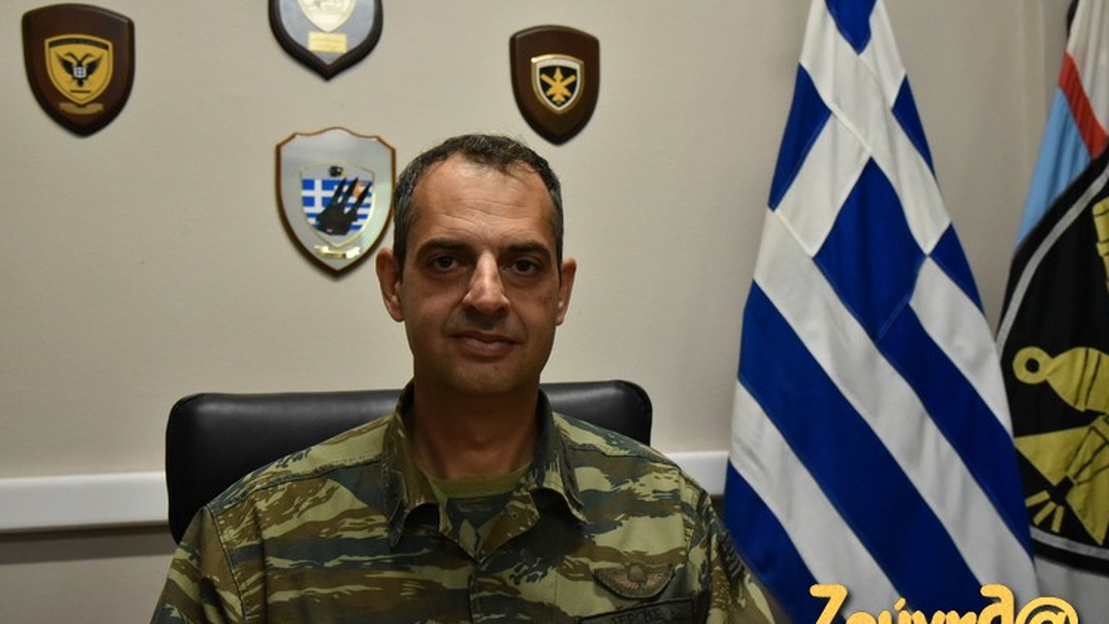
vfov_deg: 27.7
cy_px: 322
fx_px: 1265
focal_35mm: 43
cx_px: 550
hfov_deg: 47.4
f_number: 5.6
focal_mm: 40
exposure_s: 1/250
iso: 6400
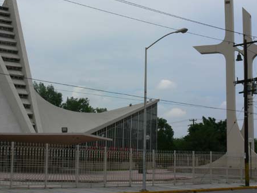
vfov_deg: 21.5
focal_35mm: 68
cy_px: 66
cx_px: 99
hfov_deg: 28.5
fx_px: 505
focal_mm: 7.9
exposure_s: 1/400
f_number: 8
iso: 80
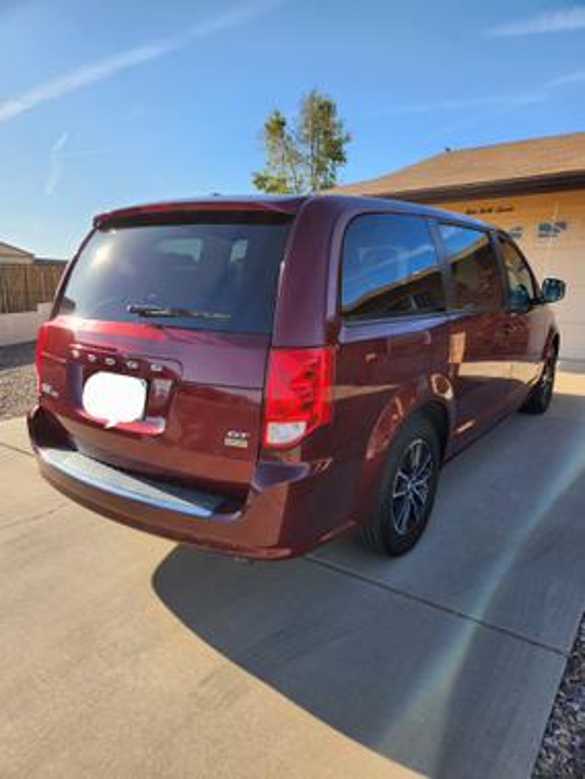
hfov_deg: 58.9
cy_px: 390
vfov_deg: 73.9
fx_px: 518
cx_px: 292
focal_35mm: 23
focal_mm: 5.4
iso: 20
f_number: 1.8
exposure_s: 1/833
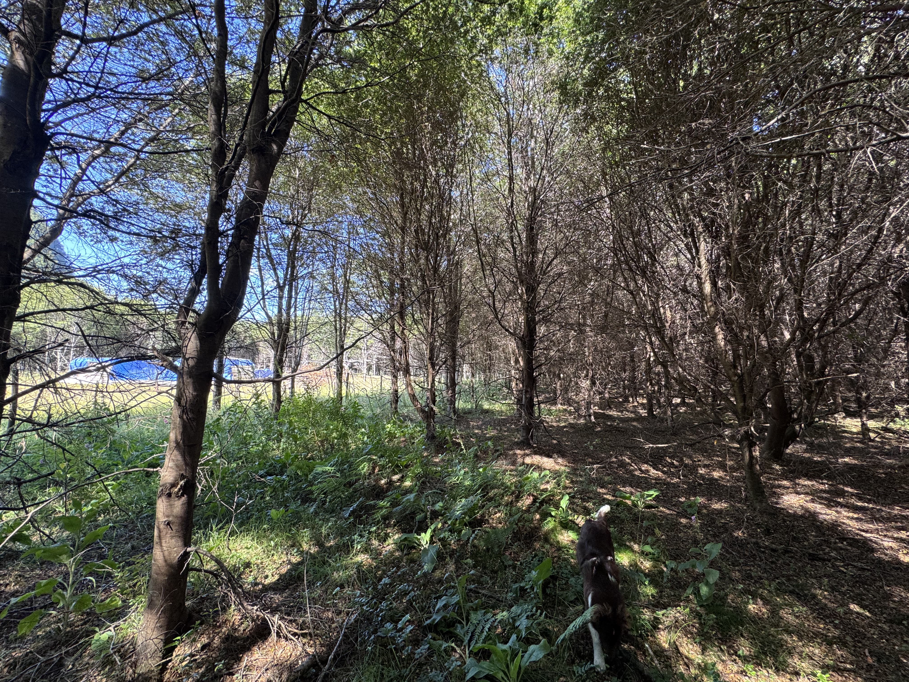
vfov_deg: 85.7
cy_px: 341
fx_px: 368
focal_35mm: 14
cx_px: 454
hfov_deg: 102.1
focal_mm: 2.22
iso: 125
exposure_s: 1/99
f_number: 2.2
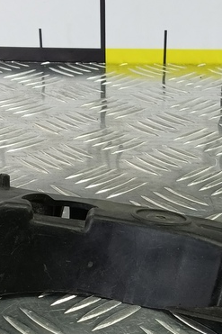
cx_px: 121
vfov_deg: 30.0
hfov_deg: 20.6
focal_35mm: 66
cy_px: 256
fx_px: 611
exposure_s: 1/50
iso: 143
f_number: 1.6
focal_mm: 4.11
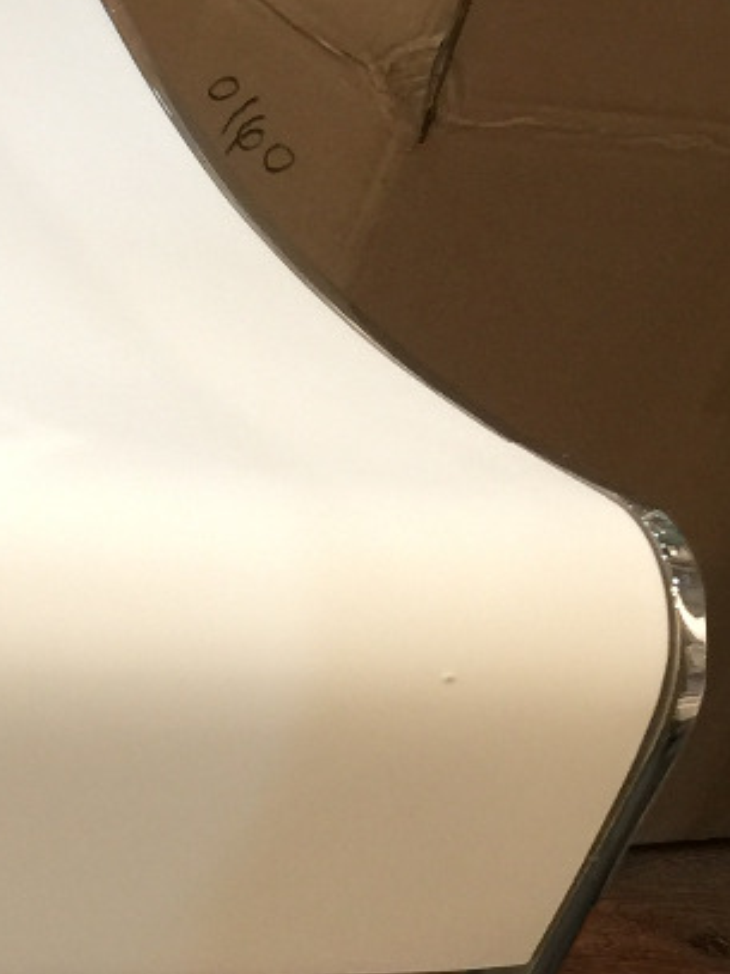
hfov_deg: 15.1
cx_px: -98
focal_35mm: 95
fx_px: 2673
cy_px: 1037
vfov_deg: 19.9
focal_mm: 4.15
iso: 64
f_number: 2.2
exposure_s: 1/17
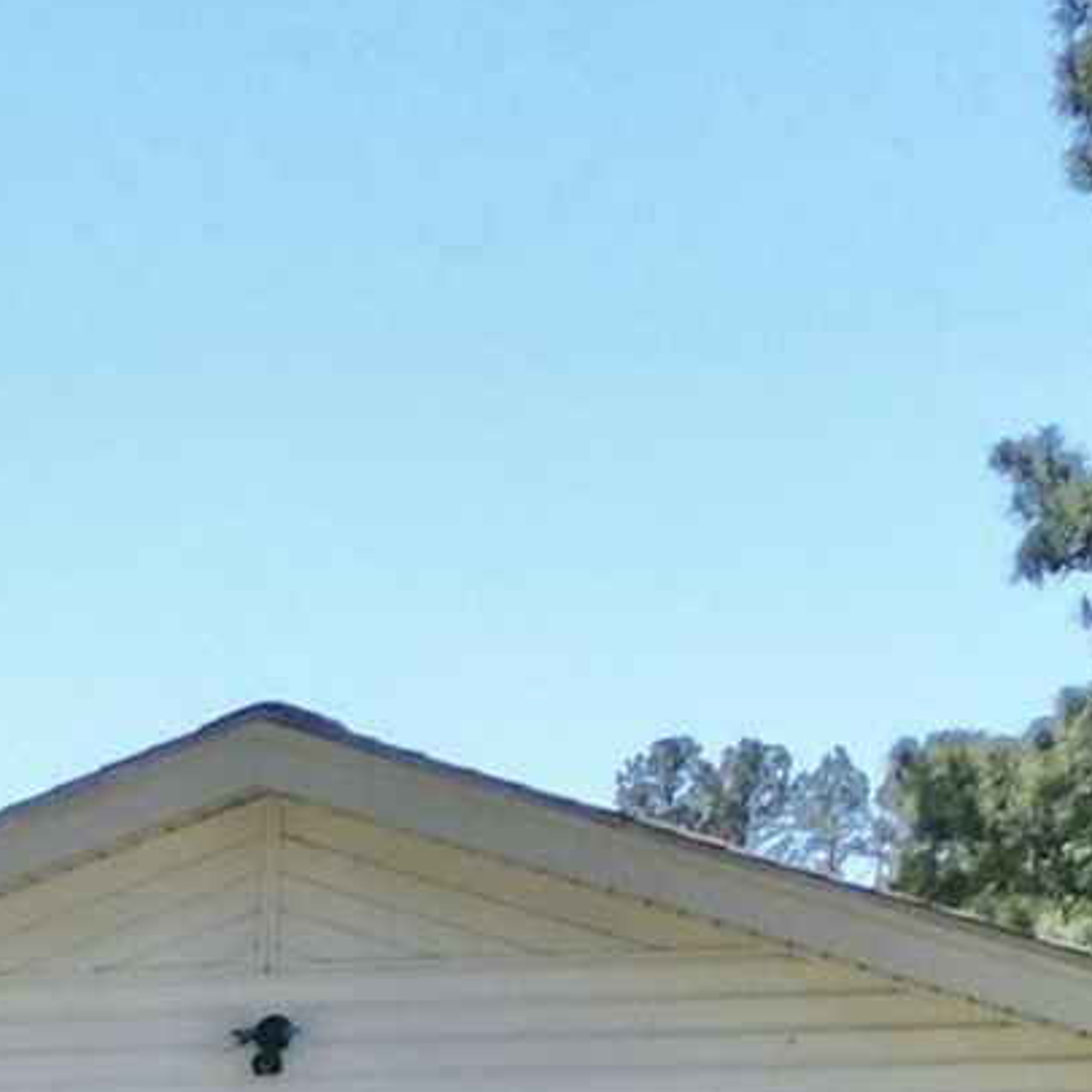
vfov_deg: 10.2
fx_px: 5746
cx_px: -1265
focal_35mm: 161
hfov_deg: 9.9
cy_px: 1971
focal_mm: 6.72
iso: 120
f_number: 1.7
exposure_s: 1/2500
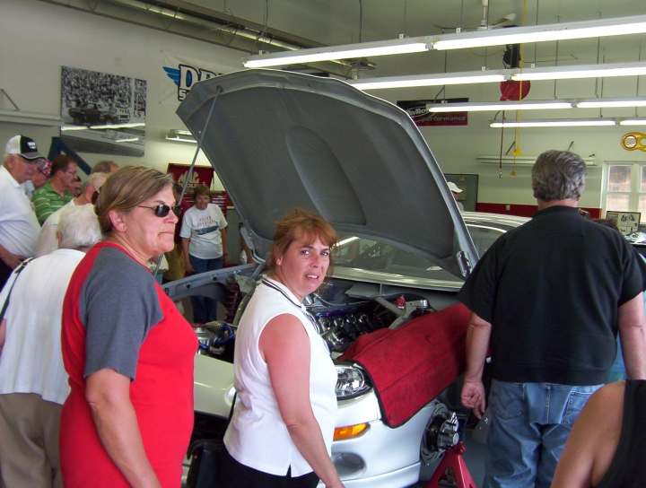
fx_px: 674
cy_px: 244
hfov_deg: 51.2
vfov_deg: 39.8
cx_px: 323
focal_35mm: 36
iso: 100
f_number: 2.76
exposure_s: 1/114
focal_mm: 5.54
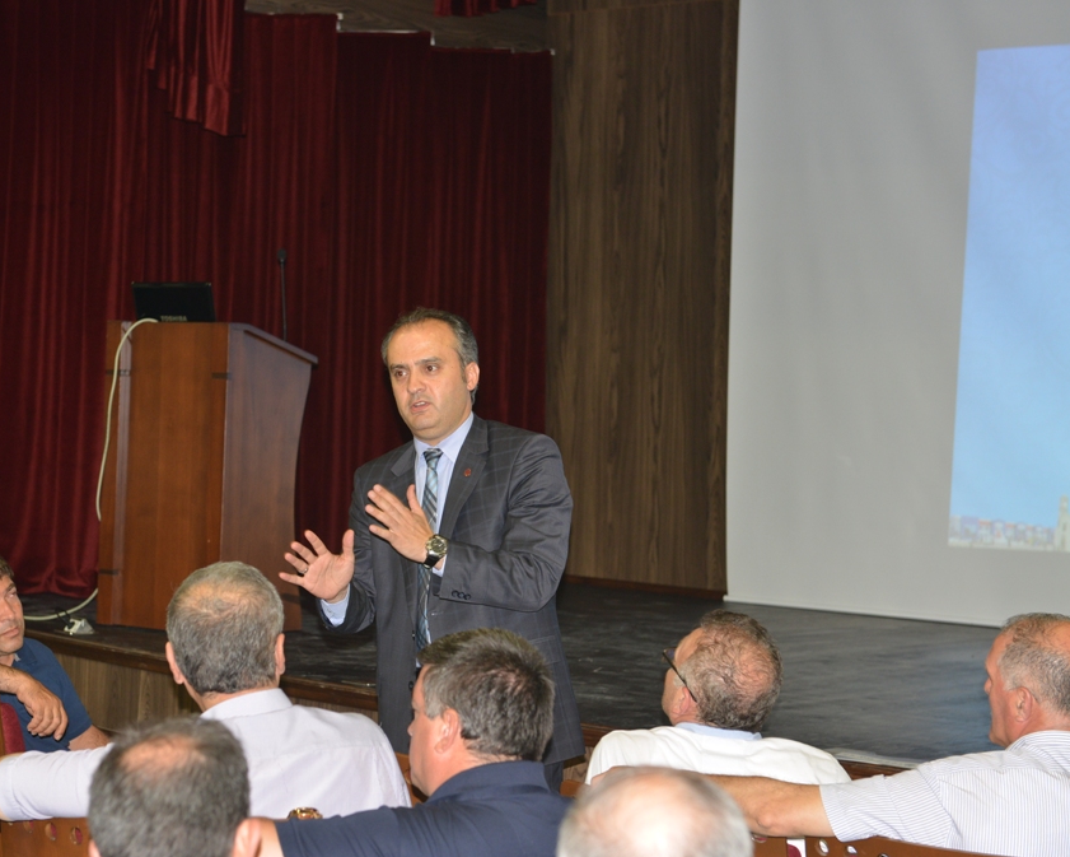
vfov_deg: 19.2
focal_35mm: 80
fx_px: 2534
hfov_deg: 23.8
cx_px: 435
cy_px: 432
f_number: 5
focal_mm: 70
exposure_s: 1/60
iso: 1000
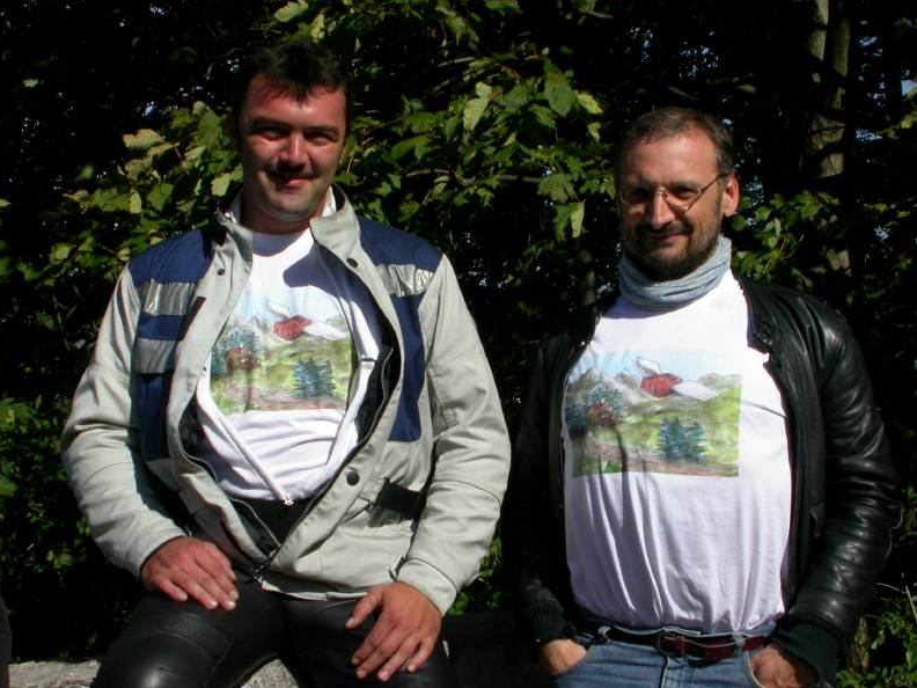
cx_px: 456
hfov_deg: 18.5
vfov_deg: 14.0
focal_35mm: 106
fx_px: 2808
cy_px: 346
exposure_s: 1/406
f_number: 8.2
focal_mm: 21.8
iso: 100
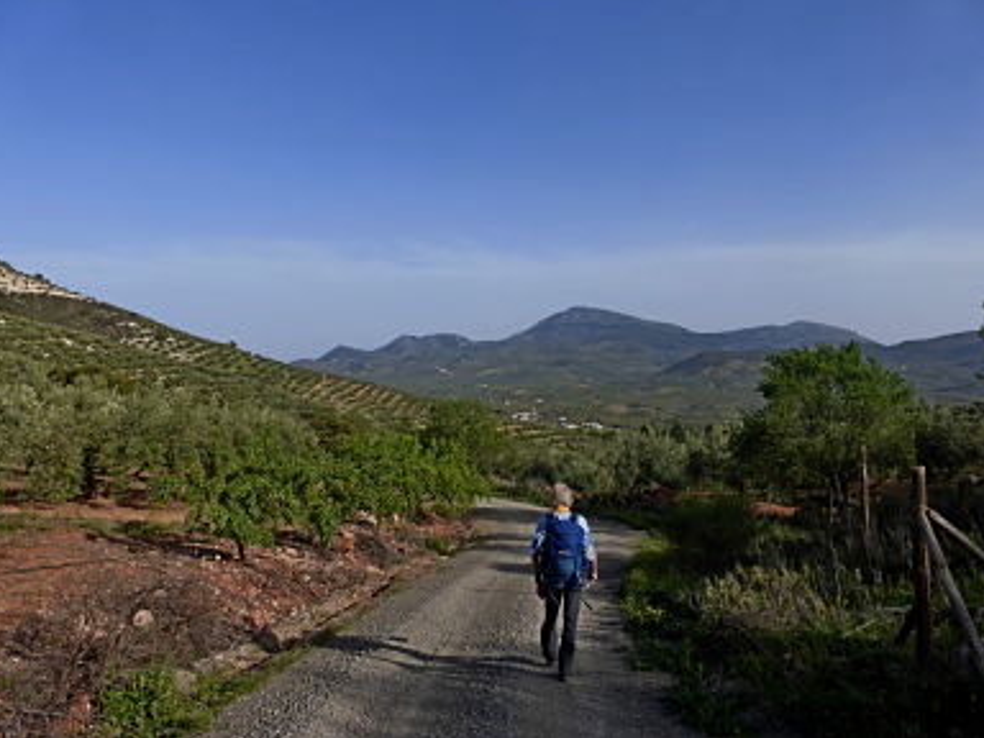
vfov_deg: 54.9
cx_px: 497
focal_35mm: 25
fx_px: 711
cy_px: 359
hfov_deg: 69.4
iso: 100
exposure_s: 1/1000
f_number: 4
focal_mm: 4.3
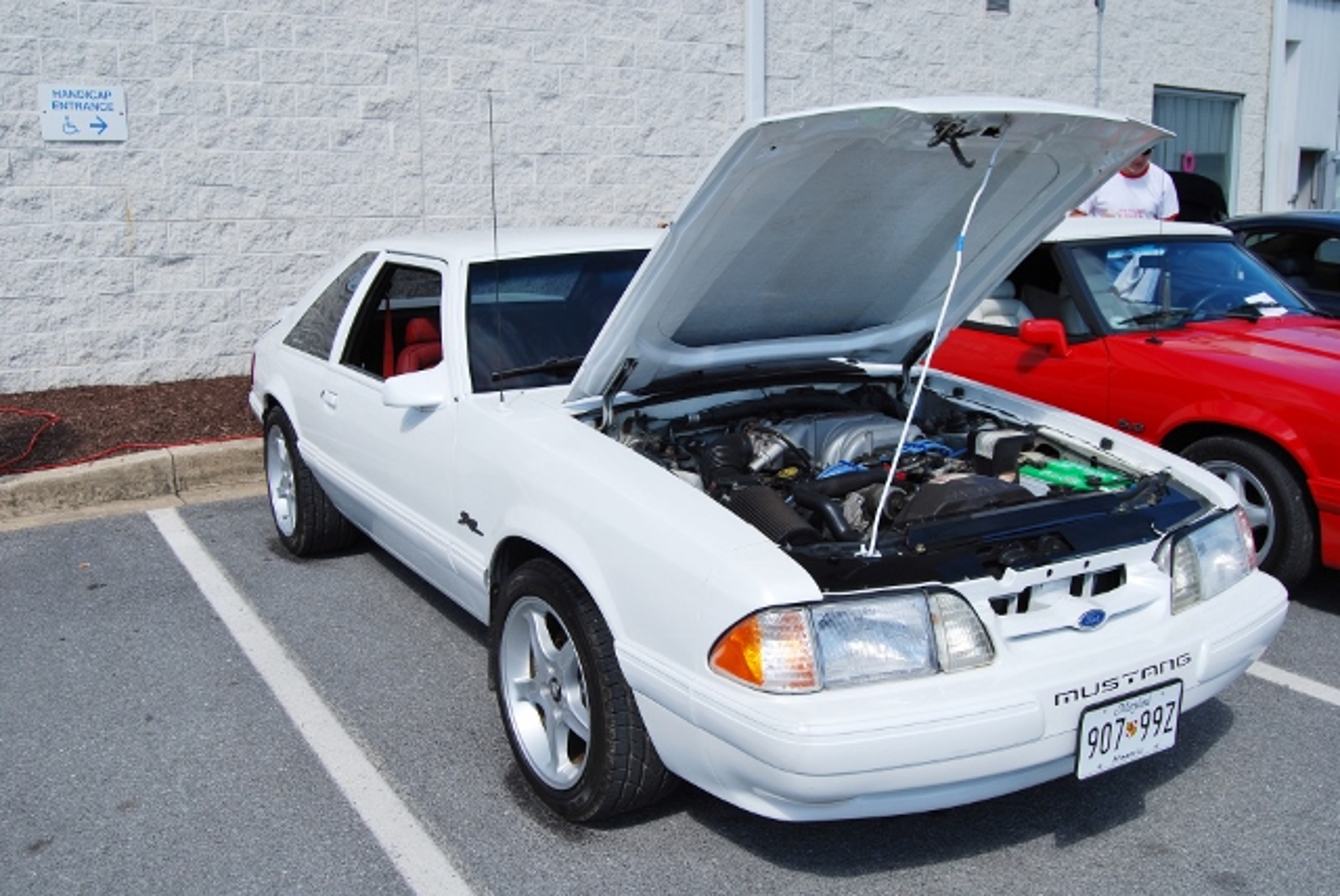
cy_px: 448
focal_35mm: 33
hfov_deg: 57.2
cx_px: 670
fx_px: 1229
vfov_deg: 40.0
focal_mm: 22
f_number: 8
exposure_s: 1/250
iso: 100
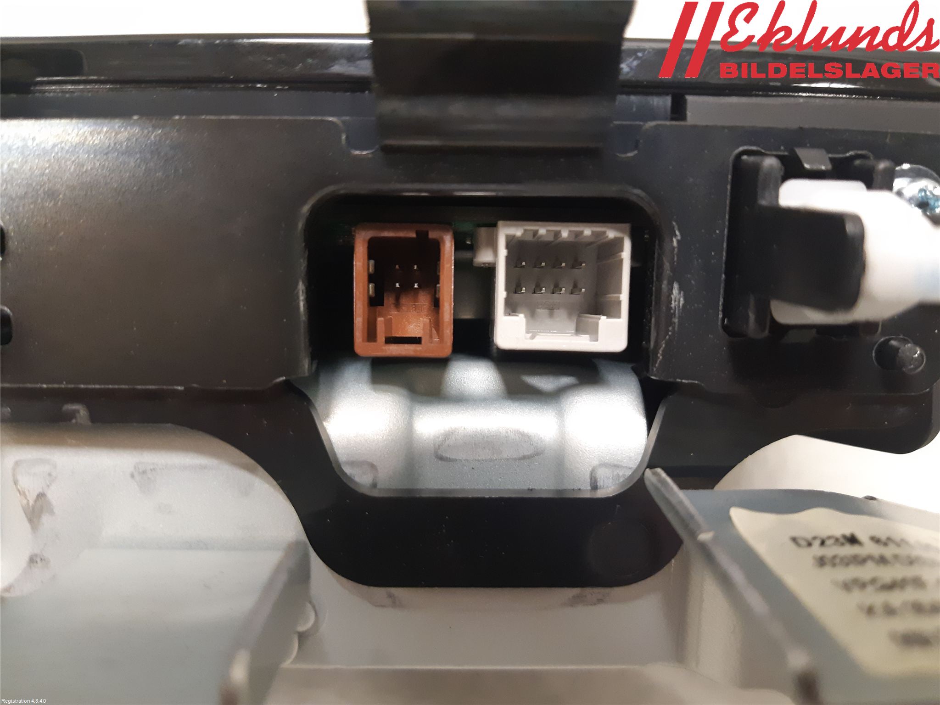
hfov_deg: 67.3
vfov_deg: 53.1
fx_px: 706
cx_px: 470
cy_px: 352
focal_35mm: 26
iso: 250
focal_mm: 3.93
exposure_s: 1/25
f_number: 1.7
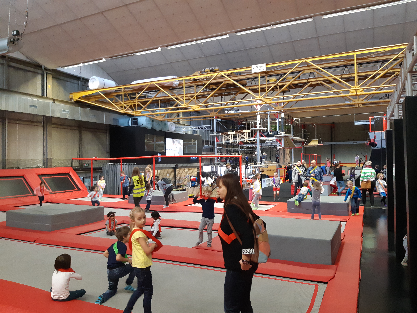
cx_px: 208
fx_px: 313
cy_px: 156
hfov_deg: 67.3
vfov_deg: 53.1
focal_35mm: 26
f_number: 1.7
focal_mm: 3.93
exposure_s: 1/50
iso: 320
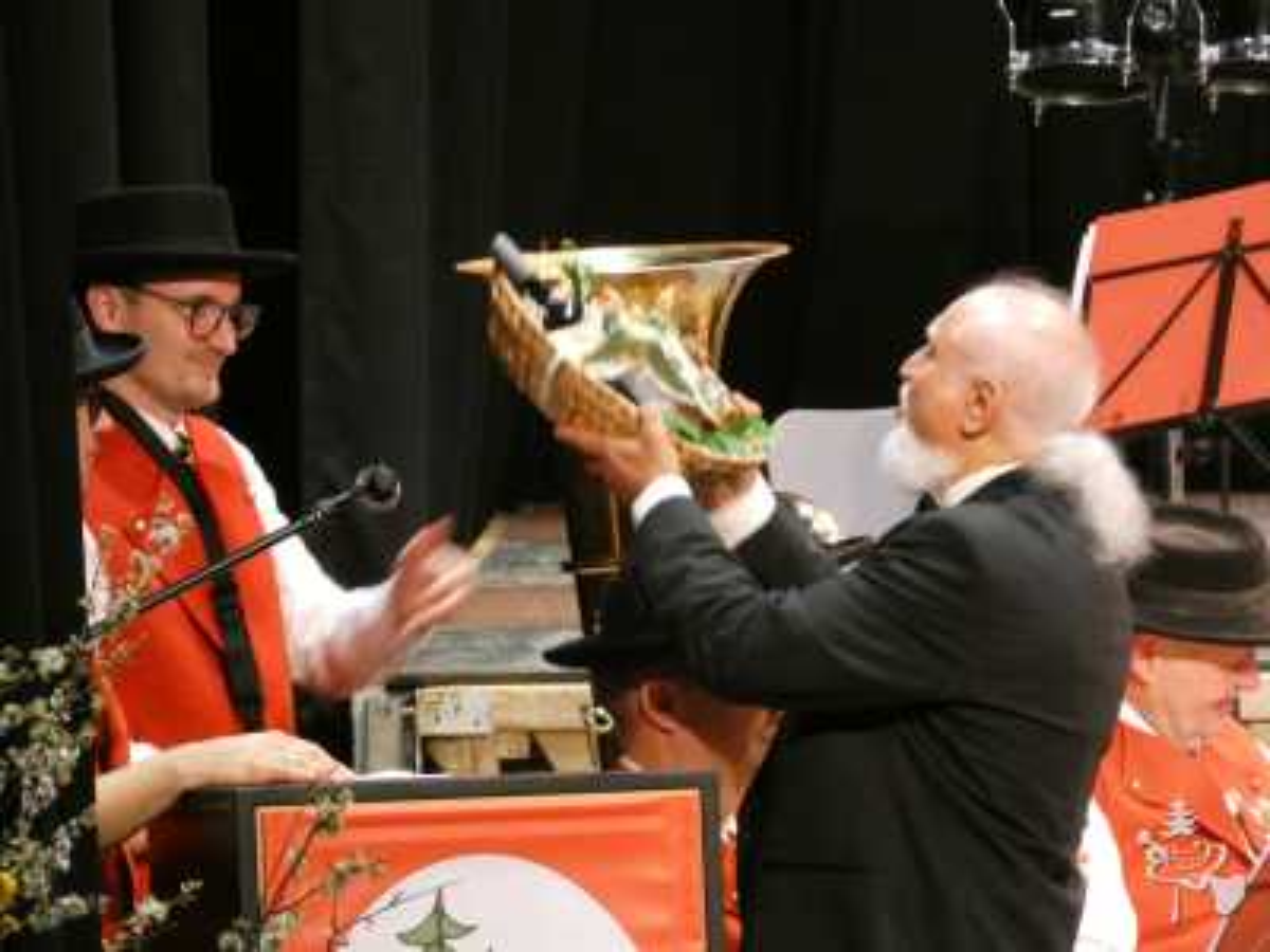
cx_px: 635
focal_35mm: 717
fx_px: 26305
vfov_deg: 2.1
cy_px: 476
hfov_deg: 2.8
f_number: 5.6
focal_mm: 128.4
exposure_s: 1/30
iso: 1600
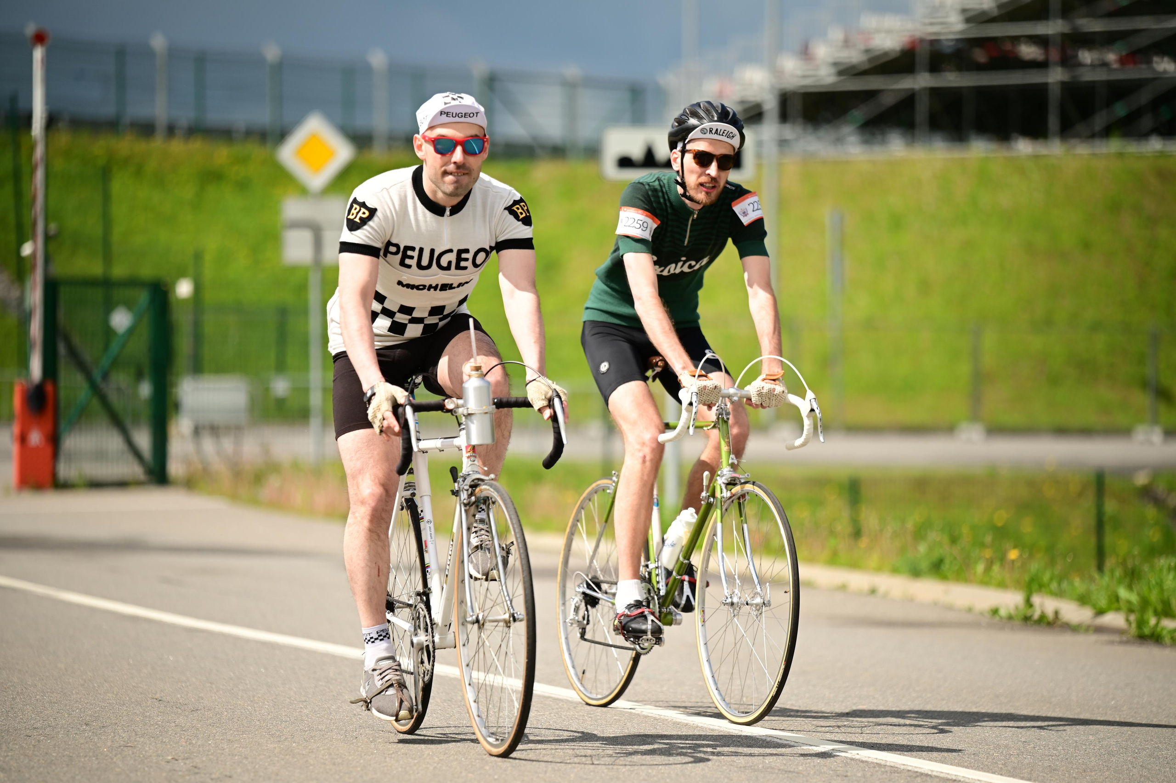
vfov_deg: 7.8
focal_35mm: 175
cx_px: 588
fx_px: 5713
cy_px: 392
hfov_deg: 11.8
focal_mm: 175
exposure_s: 1/3200
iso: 200
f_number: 2.8
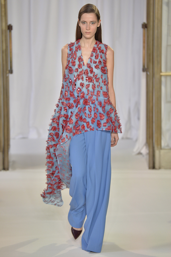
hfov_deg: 7.0
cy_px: 128
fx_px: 1391
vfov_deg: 10.6
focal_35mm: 195
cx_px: 86
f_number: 5
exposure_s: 1/500
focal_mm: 195
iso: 1000
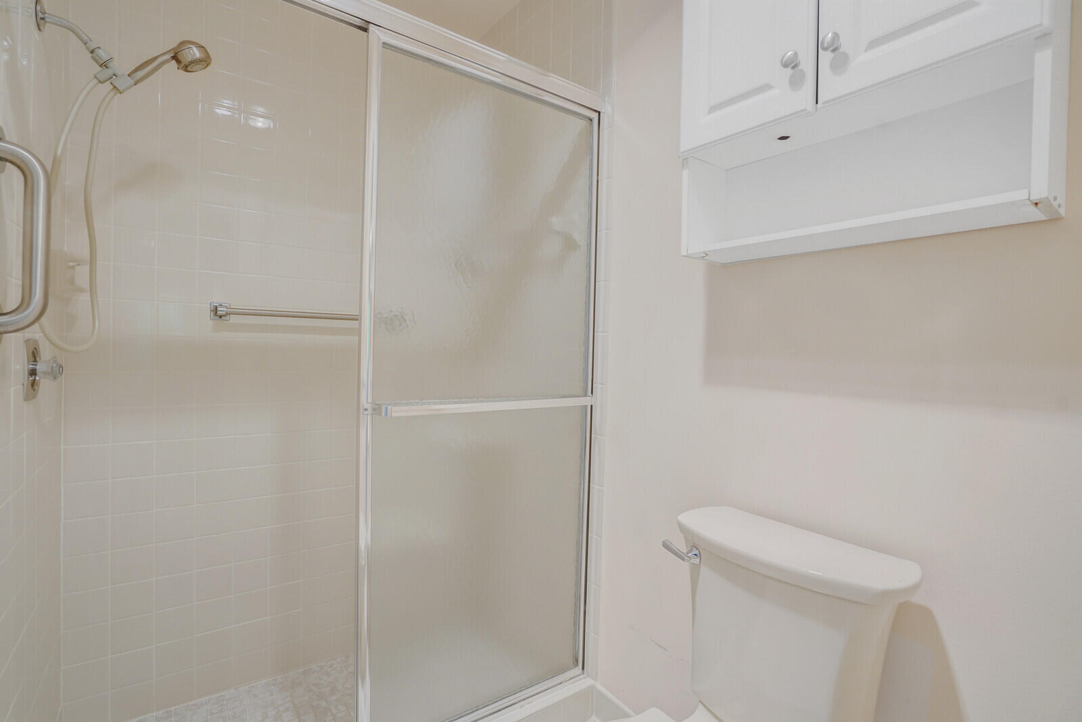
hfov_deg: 96.7
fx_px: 481
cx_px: 541
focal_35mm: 16
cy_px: 361
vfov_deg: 73.8
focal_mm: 16
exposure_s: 1/80
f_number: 6.3
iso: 800
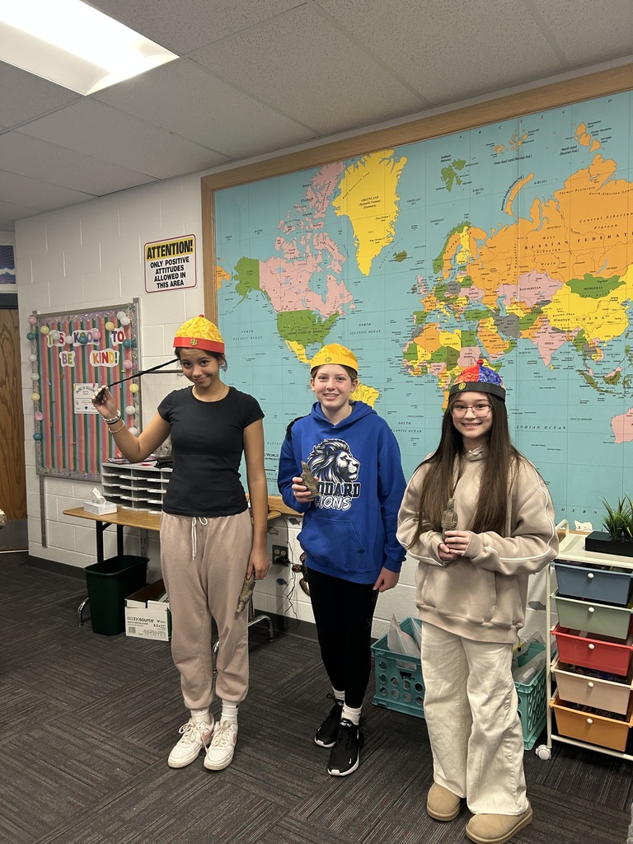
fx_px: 634
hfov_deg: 53.1
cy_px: 422
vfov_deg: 67.3
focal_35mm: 26
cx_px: 316
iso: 200
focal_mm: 5.7
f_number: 1.5
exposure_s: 1/60
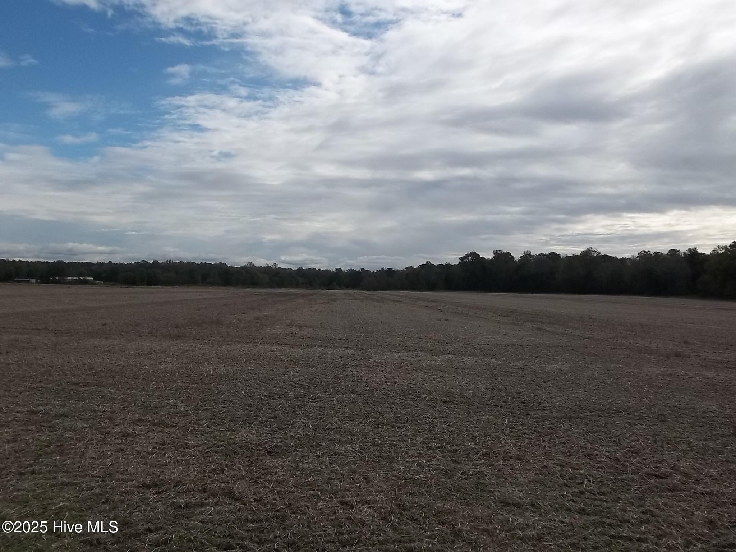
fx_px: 680
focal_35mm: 32
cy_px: 276
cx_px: 368
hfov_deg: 56.8
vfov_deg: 44.2
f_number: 9.4
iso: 80
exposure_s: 1/320
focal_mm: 5.7
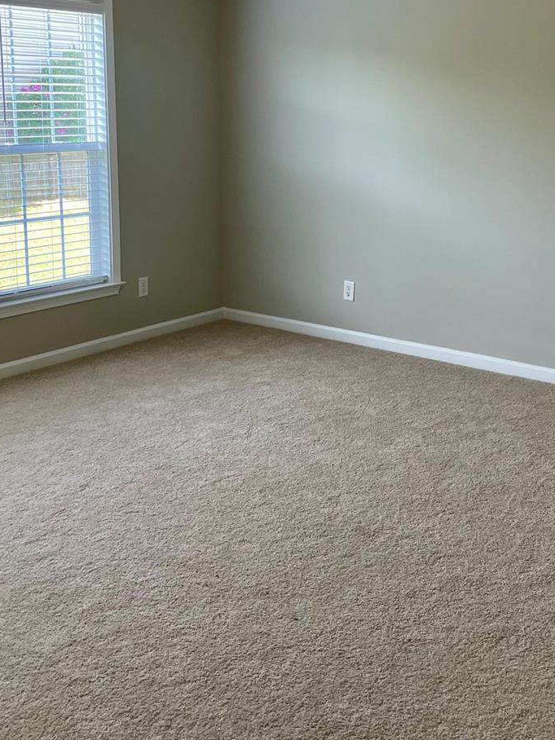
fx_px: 941
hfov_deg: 32.8
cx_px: 316
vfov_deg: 42.5
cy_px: 262
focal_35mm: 44
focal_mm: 4.2
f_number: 1.6
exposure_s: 1/120
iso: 80
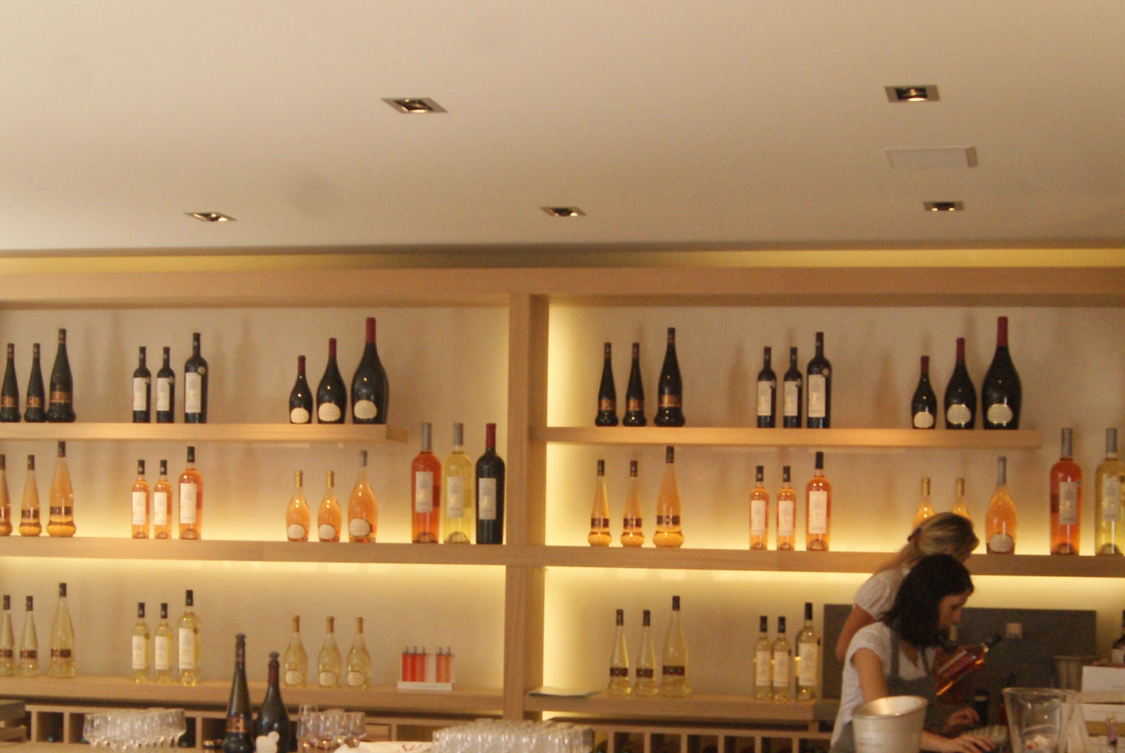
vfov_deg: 19.4
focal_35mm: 70
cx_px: 526
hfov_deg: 28.8
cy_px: 580
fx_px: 2190
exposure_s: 1/80
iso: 800
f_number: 8
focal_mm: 22
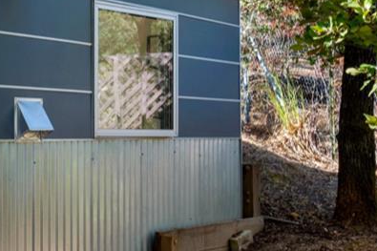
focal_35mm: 59
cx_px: -85
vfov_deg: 22.5
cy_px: 26
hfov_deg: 29.0
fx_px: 617
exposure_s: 1/50
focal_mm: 15.5
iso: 100
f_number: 8
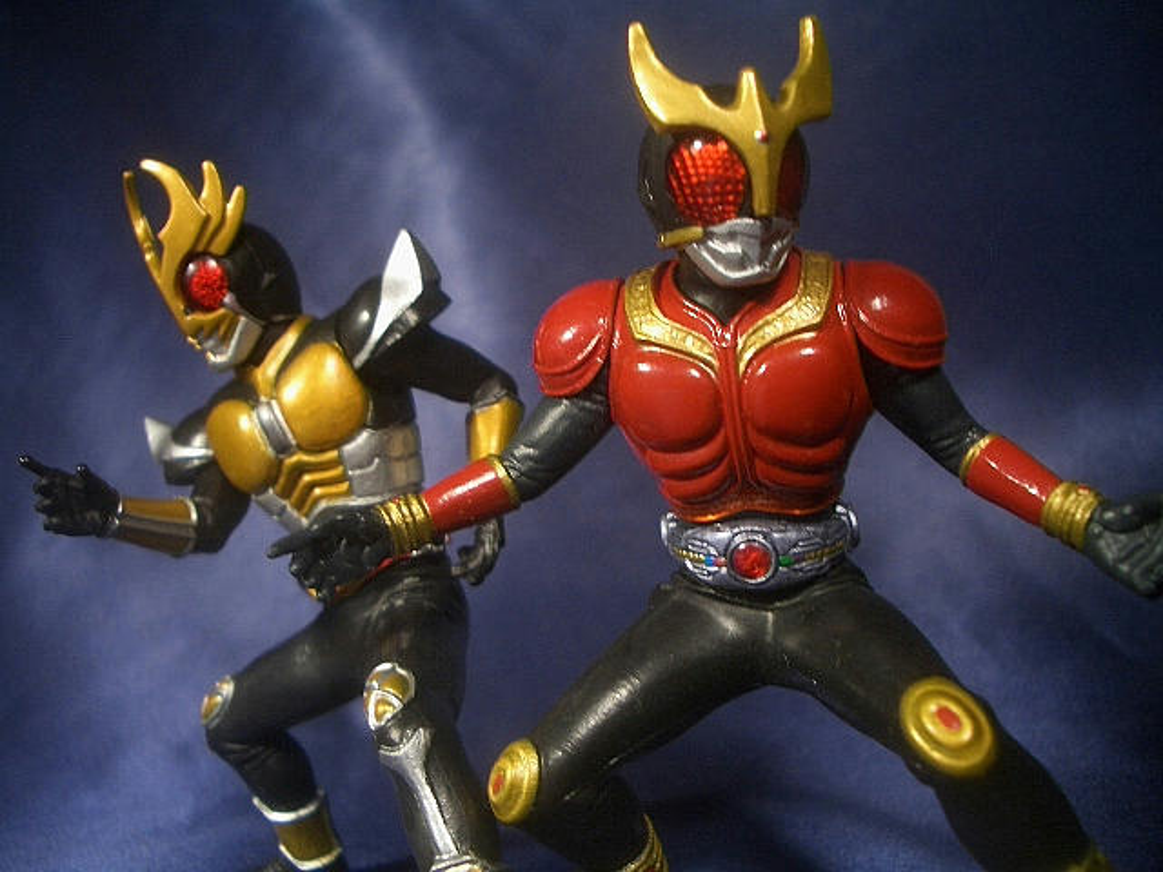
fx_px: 1176
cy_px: 436
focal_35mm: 35
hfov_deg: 52.6
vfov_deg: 40.7
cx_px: 582
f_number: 2.6
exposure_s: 1/30
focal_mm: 5.8
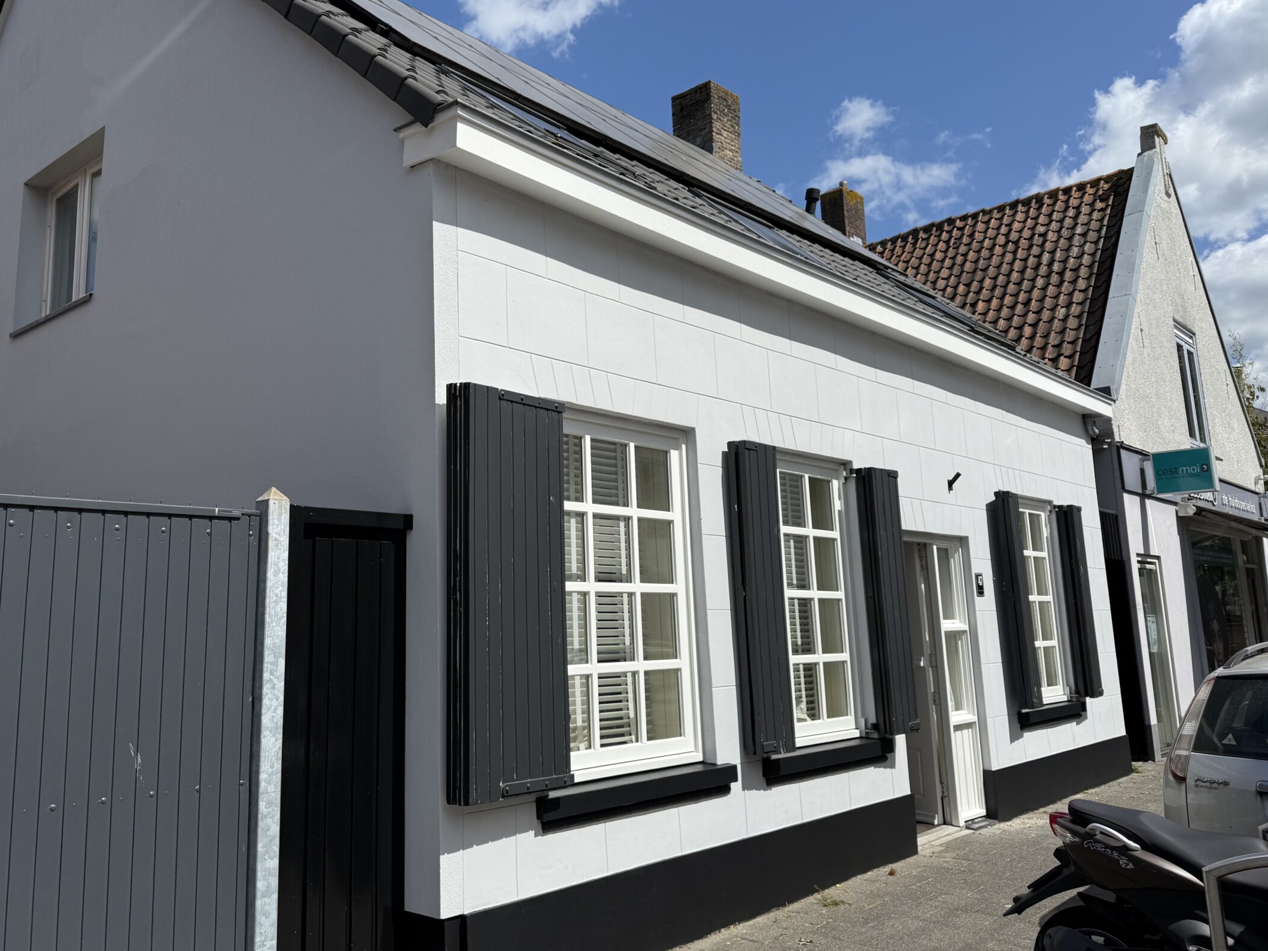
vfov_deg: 48.2
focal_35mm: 29
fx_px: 1062
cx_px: 524
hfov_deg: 61.3
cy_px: 433
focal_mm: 6.76
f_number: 1.78
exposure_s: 1/7353
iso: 80
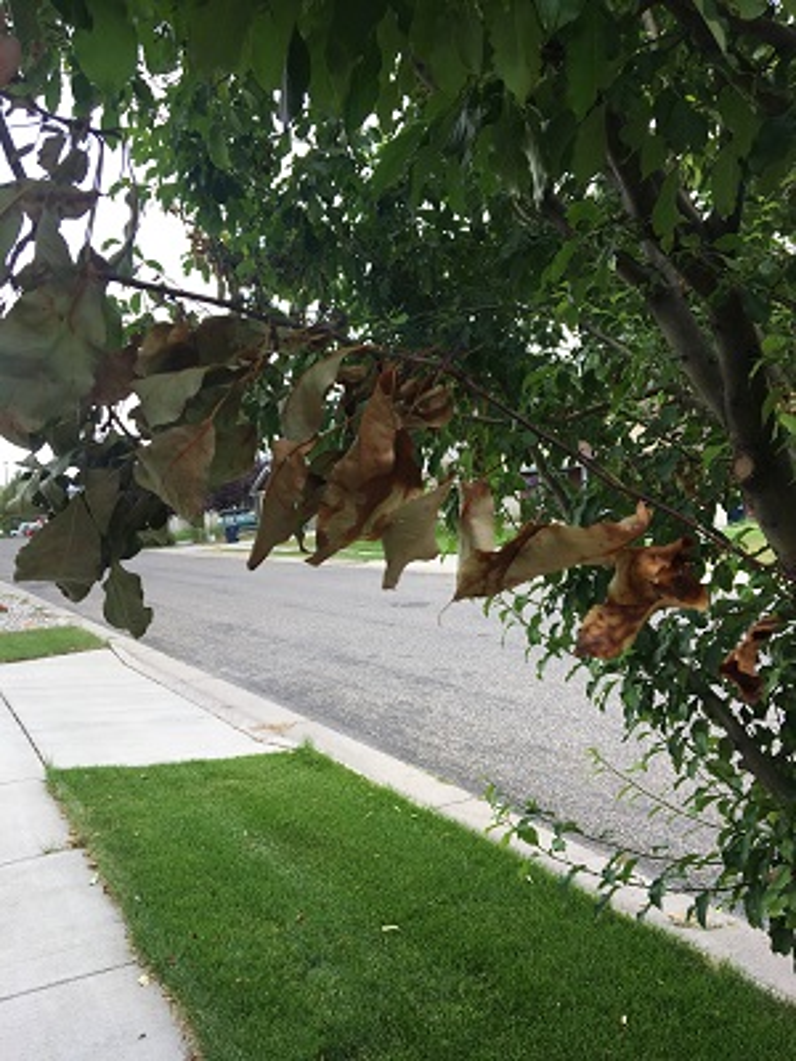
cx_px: 398
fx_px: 889
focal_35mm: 29
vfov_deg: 61.7
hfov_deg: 48.2
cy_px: 530
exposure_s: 1/239
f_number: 2.2
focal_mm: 4.15
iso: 25
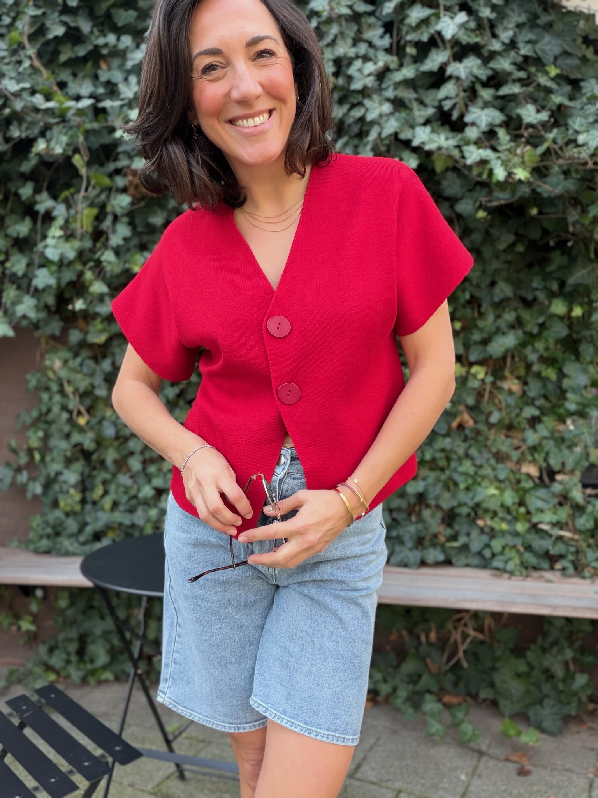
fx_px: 691
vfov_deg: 60.0
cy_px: 399
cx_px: 299
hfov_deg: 46.8
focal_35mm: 30
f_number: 1.9
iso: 32
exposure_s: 1/121
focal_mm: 2.71
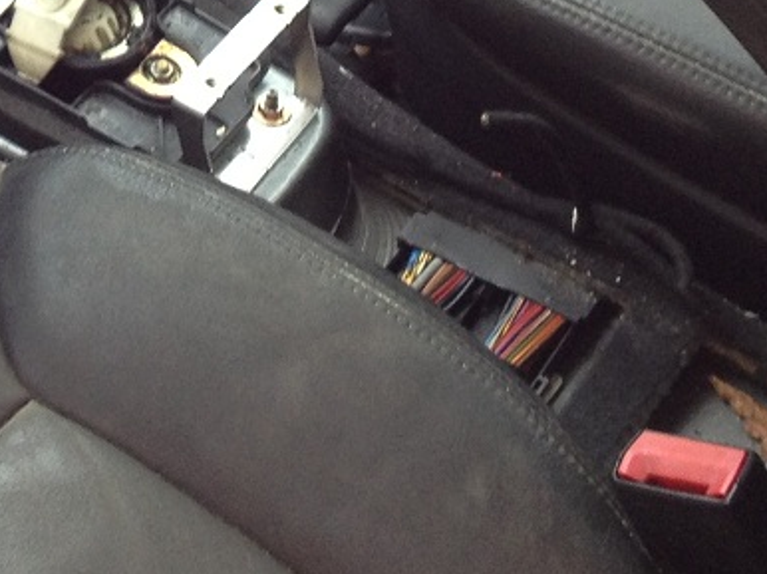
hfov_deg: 12.9
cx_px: -234
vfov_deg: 9.7
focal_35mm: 148
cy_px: -272
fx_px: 3277
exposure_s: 1/40
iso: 50
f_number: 2.4
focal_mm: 4.28
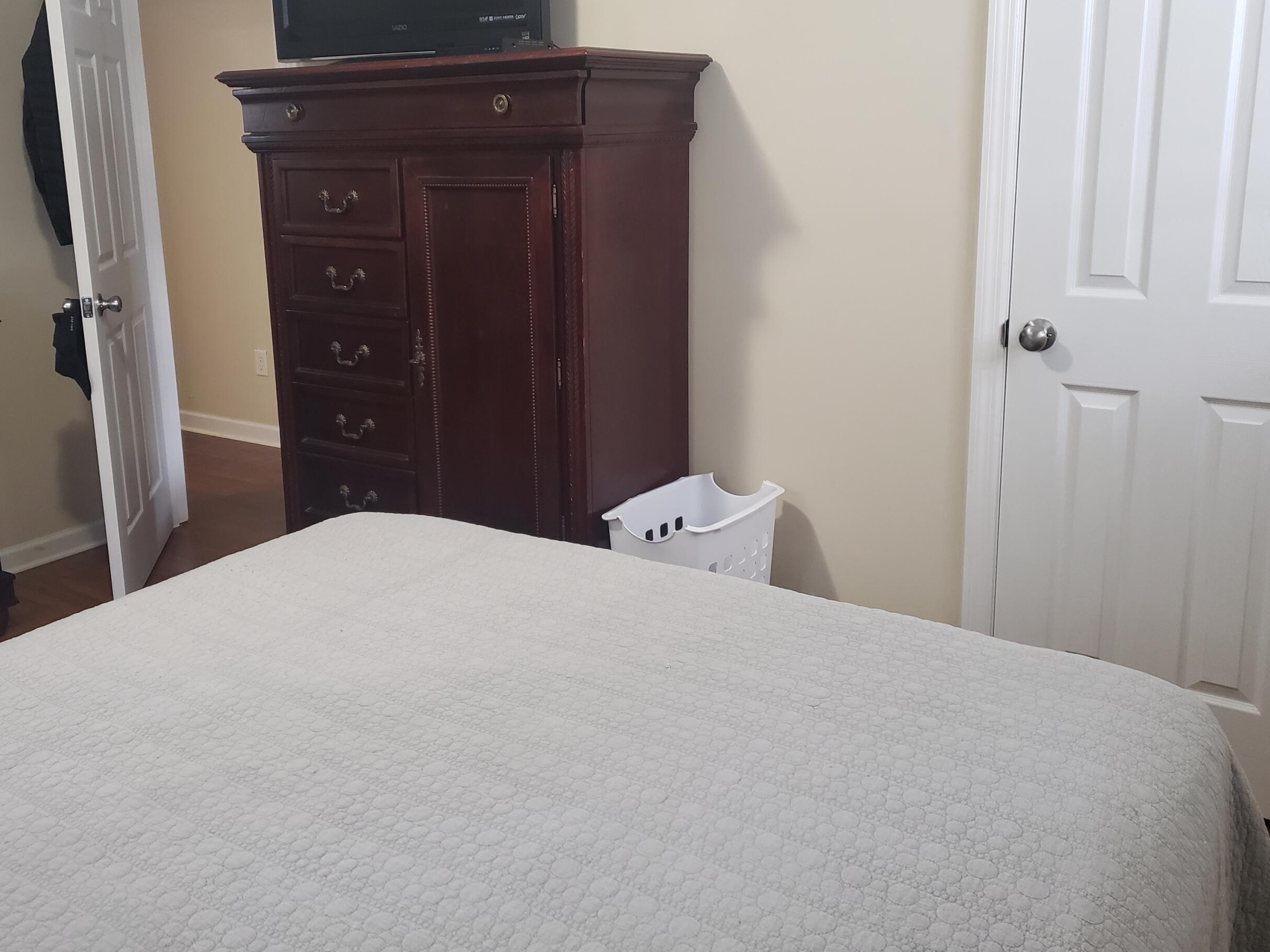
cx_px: 570
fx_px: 1174
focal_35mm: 32
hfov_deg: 56.7
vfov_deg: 44.0
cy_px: 408
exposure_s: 1/40
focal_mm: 4.3
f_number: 1.5
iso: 320
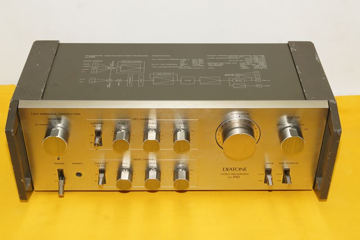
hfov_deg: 37.9
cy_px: 120
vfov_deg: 25.7
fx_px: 525
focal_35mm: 52
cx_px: 180
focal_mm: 35
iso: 250
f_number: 9
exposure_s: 1/125
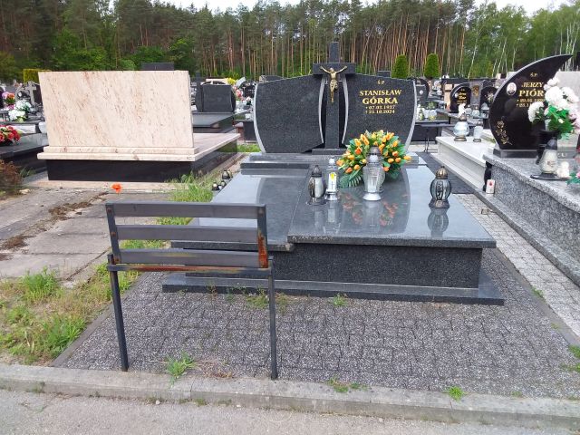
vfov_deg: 49.7
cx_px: 290
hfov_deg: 63.4
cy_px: 218
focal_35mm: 28
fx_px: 469
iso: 40
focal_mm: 2.91
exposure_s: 1/643
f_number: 1.9
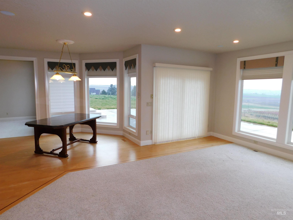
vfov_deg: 58.9
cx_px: 146
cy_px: 110
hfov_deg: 73.9
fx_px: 195
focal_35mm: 23
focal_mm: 4
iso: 125
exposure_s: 1/50
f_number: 3
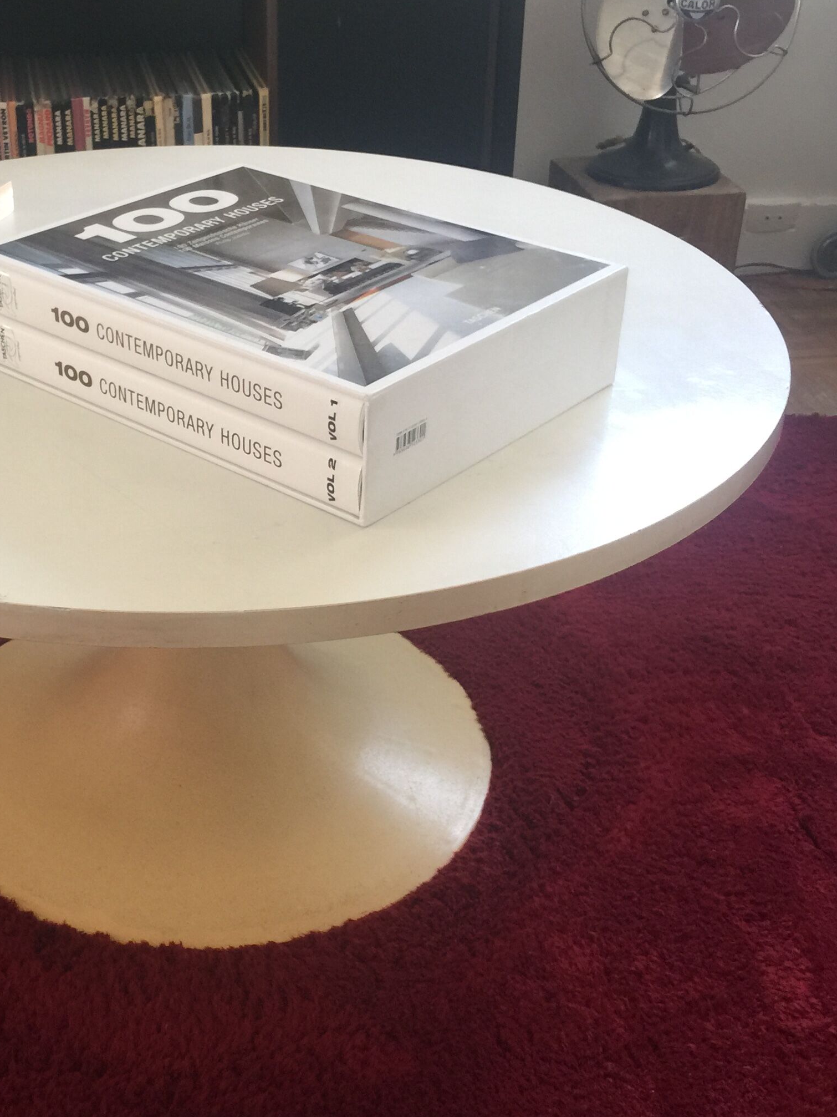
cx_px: 212
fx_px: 1516
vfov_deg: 40.3
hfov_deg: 30.4
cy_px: 446
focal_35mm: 47
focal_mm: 4.15
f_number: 2.2
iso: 50
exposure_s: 1/33
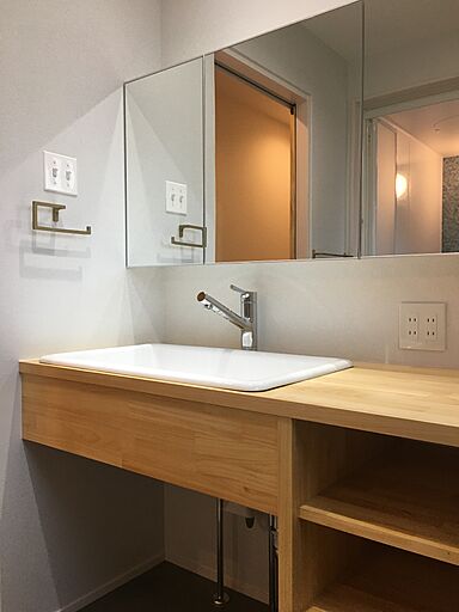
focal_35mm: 29
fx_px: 513
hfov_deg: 48.2
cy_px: 306
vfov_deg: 61.7
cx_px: 230
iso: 40
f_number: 2.2
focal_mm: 4.15
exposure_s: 1/30
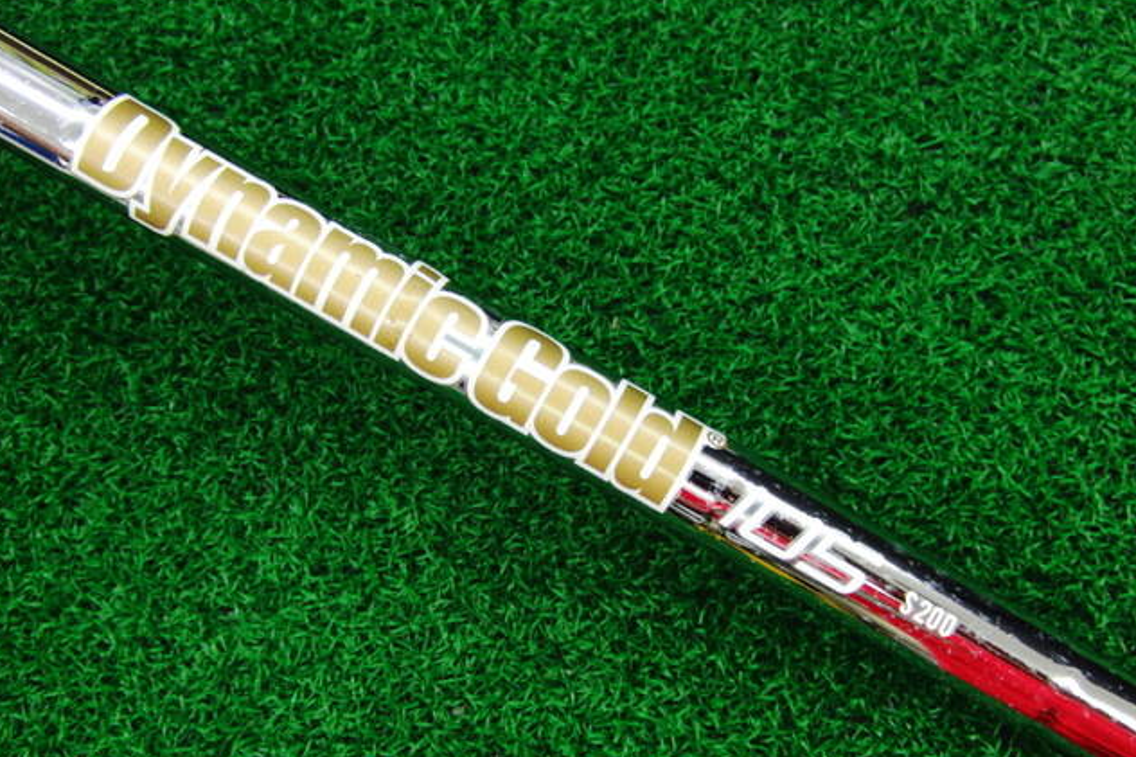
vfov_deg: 34.2
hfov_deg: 49.6
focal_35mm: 39
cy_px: 406
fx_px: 1230
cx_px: 563
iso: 400
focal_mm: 6.42
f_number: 3.6
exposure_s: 1/50
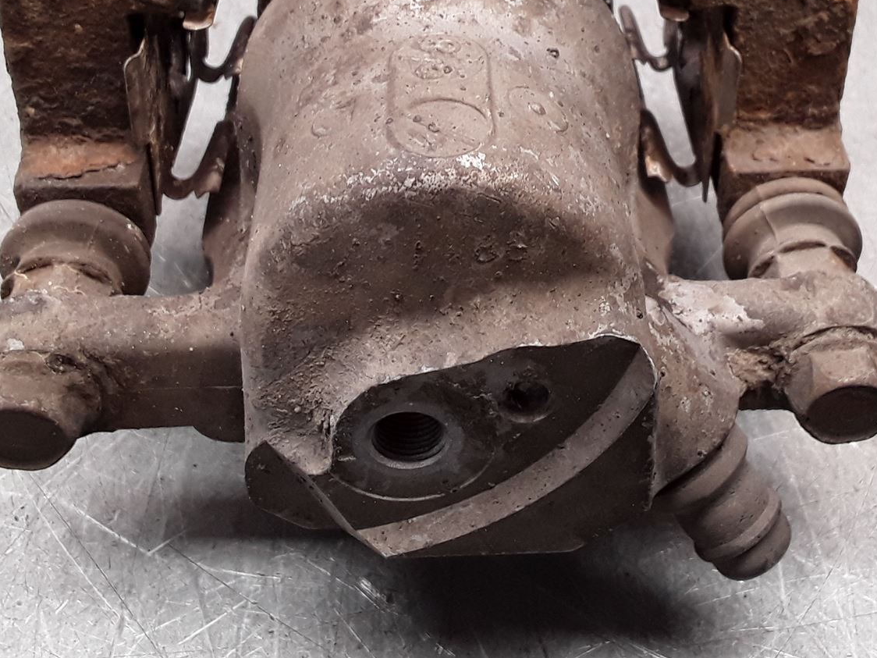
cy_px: 163
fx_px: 1292
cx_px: 499
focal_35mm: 51
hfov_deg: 37.4
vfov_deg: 28.1
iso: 64
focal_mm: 2.91
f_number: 1.9
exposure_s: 1/50
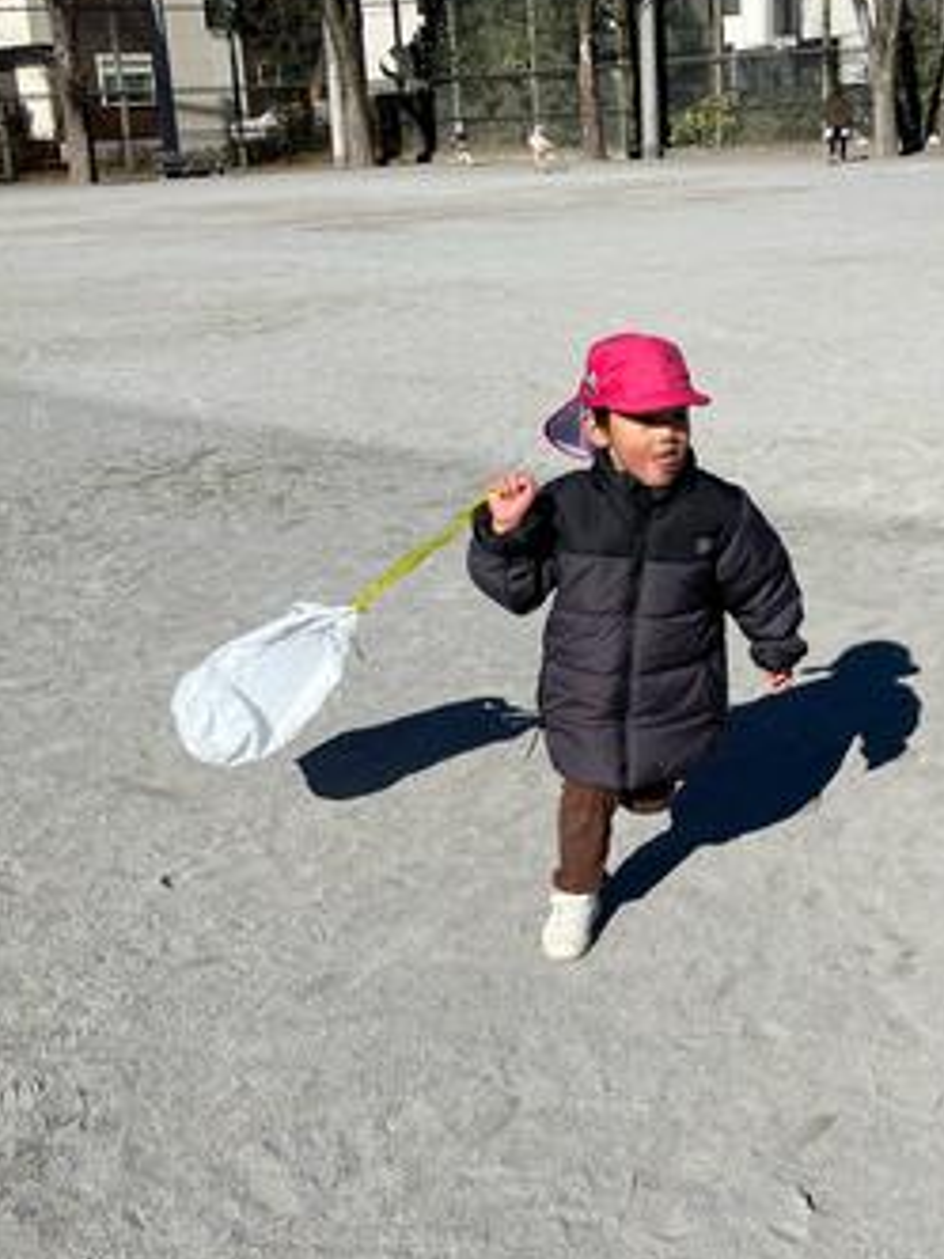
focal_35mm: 45
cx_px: 595
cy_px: 650
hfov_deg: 32.0
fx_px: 1636
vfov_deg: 42.1
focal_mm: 3.99
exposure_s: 1/3472
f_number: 1.8
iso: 32
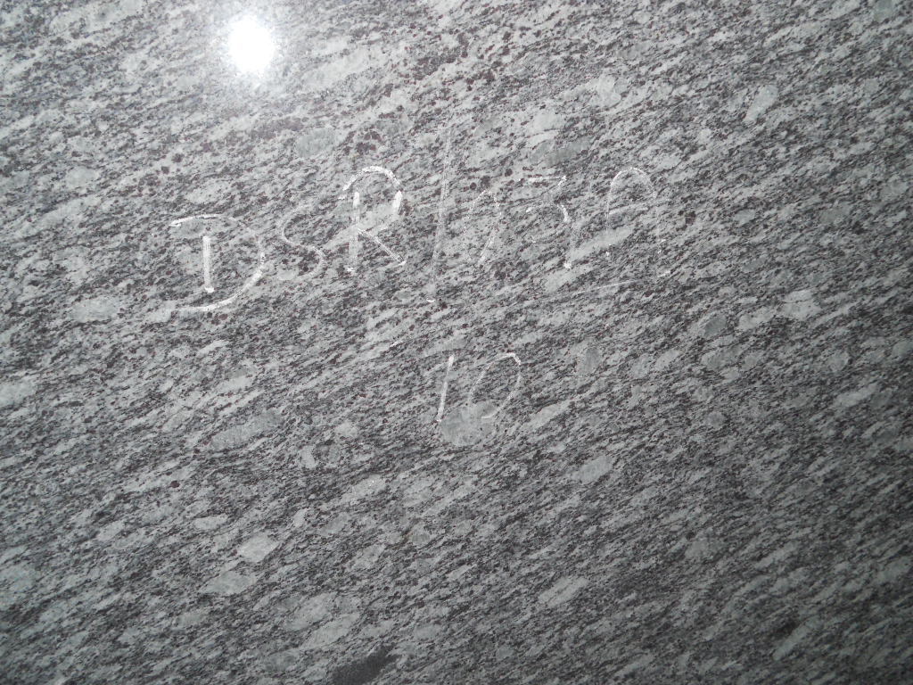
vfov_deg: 44.2
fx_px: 844
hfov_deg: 56.8
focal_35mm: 32
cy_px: 342
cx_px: 456
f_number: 3.5
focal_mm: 5.8
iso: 200
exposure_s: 1/25
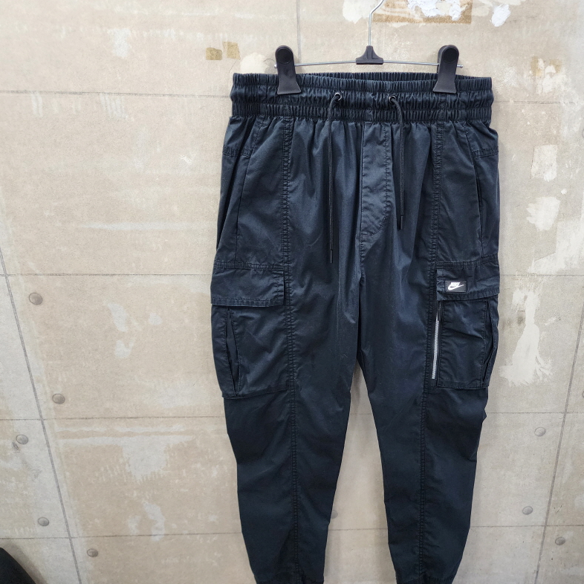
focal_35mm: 28
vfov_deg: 57.3
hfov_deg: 56.6
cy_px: 296
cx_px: 366
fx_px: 534
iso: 250
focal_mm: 6.4
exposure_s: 1/120
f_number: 1.8
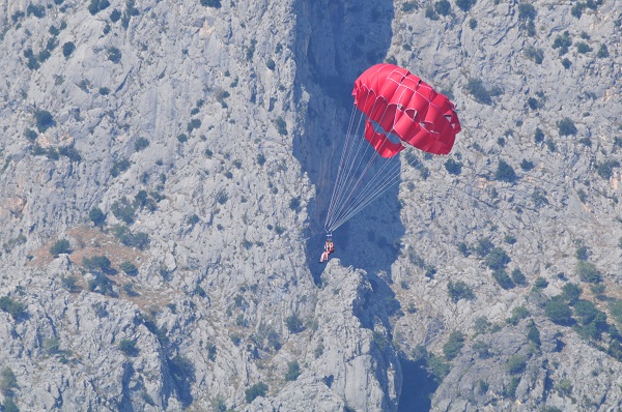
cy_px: 206
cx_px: 311
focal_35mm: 450
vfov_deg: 3.0
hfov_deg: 4.6
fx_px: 7762
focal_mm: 300
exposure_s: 1/125
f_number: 13
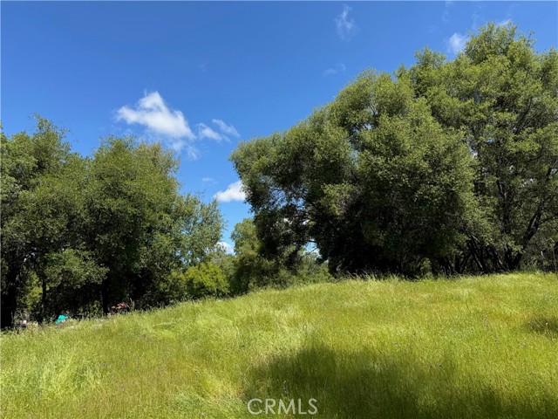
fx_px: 387
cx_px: 279
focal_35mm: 24
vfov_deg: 56.8
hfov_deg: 71.6
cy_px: 210
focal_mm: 6.76
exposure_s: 1/2604
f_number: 1.78
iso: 80
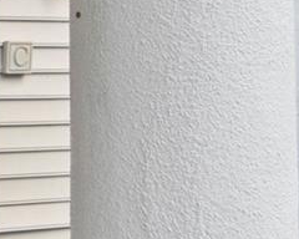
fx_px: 885
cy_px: 108
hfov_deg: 14.4
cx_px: -368
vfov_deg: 15.4
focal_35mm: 100
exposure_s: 1/200
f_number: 2.8
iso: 100
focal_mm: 11
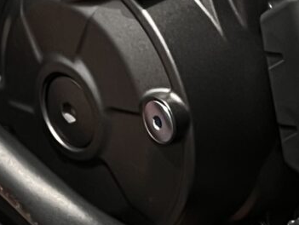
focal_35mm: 561
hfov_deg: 3.5
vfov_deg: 2.6
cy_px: -126
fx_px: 4851
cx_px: 316
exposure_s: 1/263
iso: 32
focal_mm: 9
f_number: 2.8
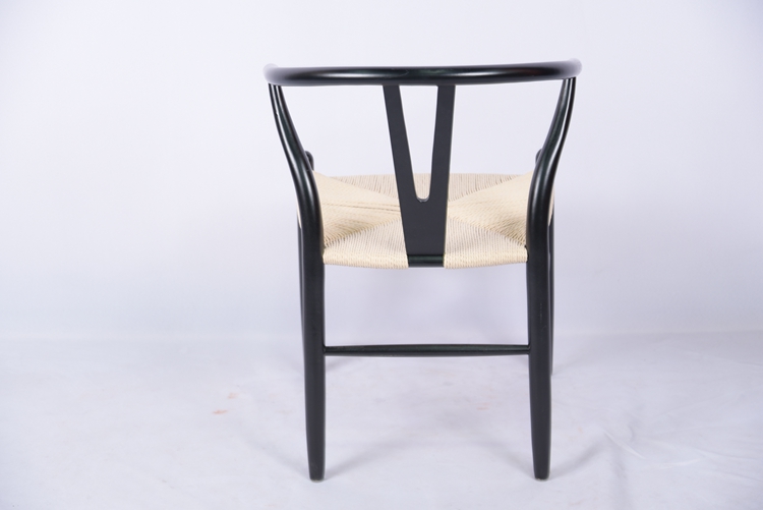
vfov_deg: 20.0
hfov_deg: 29.6
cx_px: 382
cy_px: 255
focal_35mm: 68
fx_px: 1442
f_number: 4.5
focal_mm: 68
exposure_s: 1/6
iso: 125
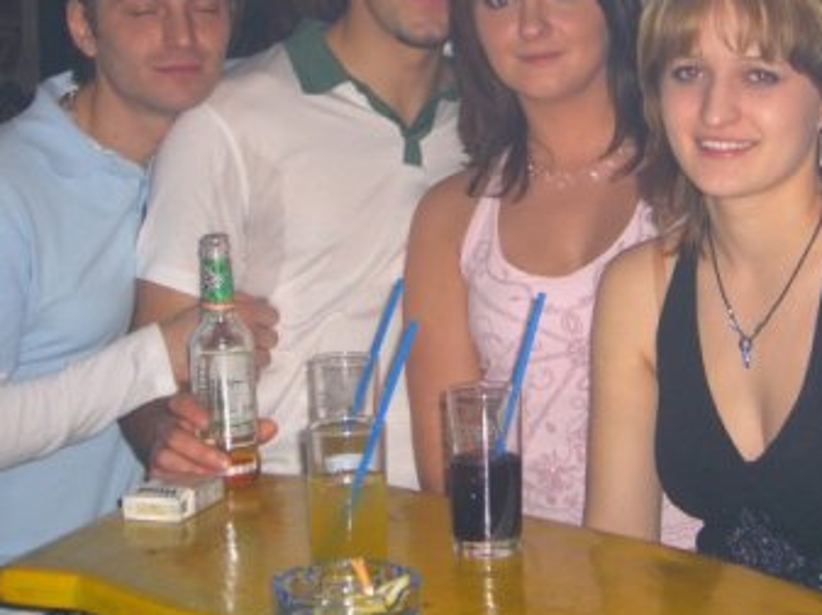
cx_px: 498
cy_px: 139
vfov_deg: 17.8
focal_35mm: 82
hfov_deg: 23.8
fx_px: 1945
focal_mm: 9.5
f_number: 3.1
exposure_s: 1/60
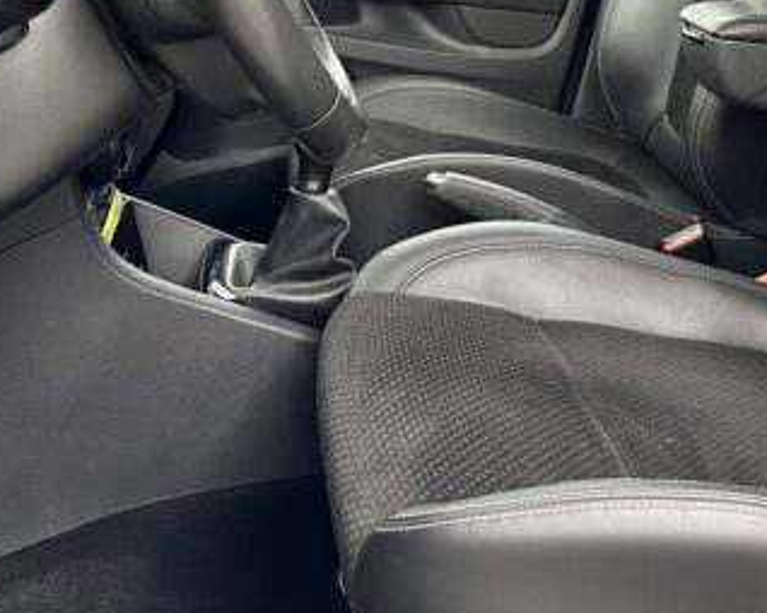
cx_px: 504
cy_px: -36
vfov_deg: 24.3
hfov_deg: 31.7
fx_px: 1338
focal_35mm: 59
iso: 200
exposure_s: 1/121
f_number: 1.78
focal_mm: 6.86
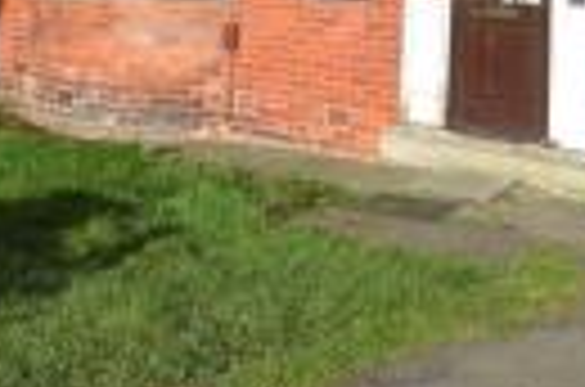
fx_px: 892
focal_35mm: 55
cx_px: 351
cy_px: -169
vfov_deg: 21.2
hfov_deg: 36.2
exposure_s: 1/4000
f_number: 4.5
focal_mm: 10
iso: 1000
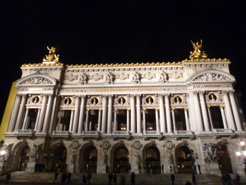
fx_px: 178
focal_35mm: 25
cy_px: 92
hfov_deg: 69.4
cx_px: 123
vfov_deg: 54.9
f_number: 6.3
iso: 400
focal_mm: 4.1
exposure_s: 1/3.2
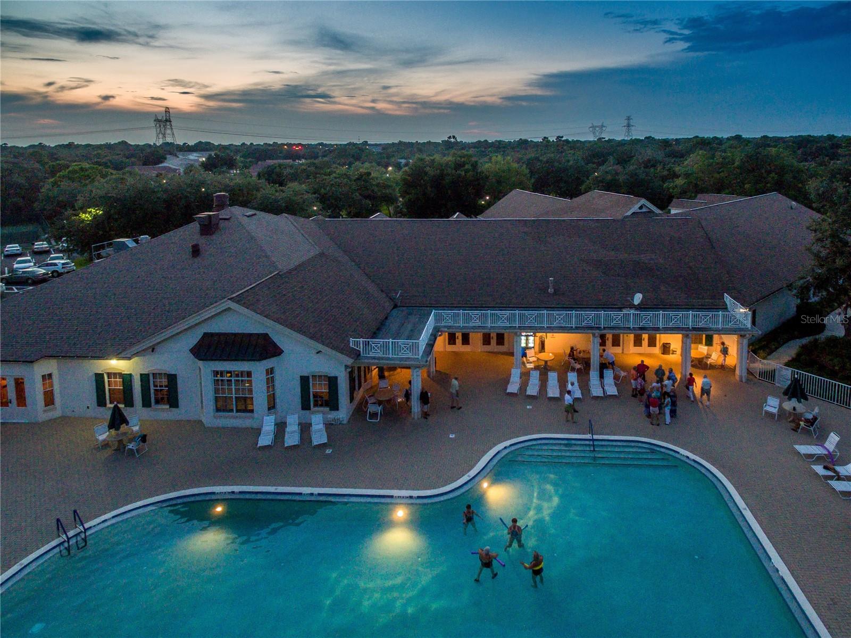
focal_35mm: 20
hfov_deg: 81.8
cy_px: 319
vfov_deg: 65.9
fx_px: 492
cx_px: 426
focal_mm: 3.61
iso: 438
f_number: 2.8
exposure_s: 1/25
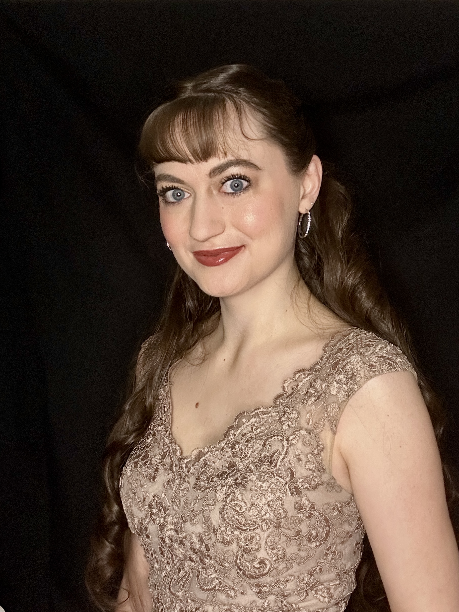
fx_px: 530
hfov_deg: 46.8
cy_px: 306
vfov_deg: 60.0
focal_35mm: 30
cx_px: 230
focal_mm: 2.69
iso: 320
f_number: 1.9
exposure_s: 1/60
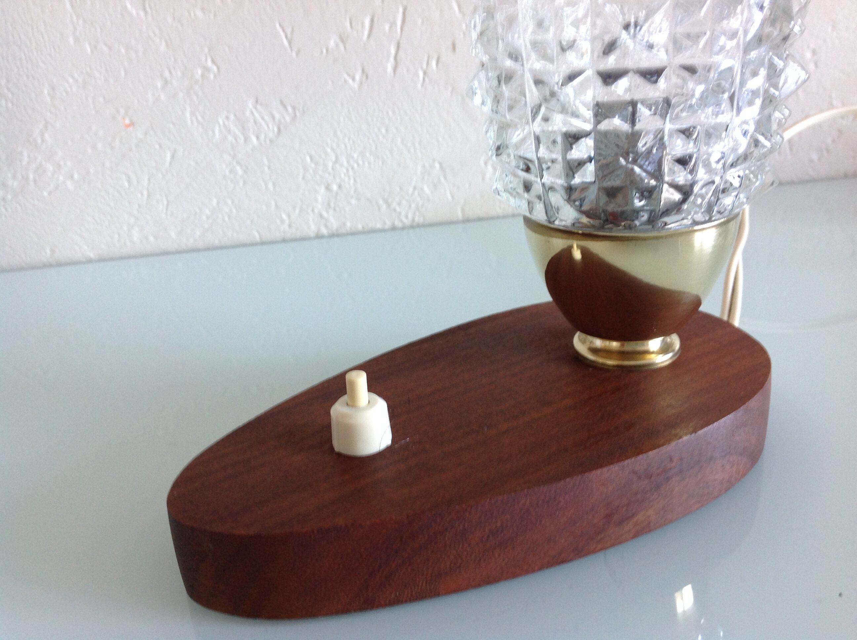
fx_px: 865
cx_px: 428
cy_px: 320
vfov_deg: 40.6
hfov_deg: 52.7
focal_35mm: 35
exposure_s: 1/15
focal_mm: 4.28
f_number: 2.4
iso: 80
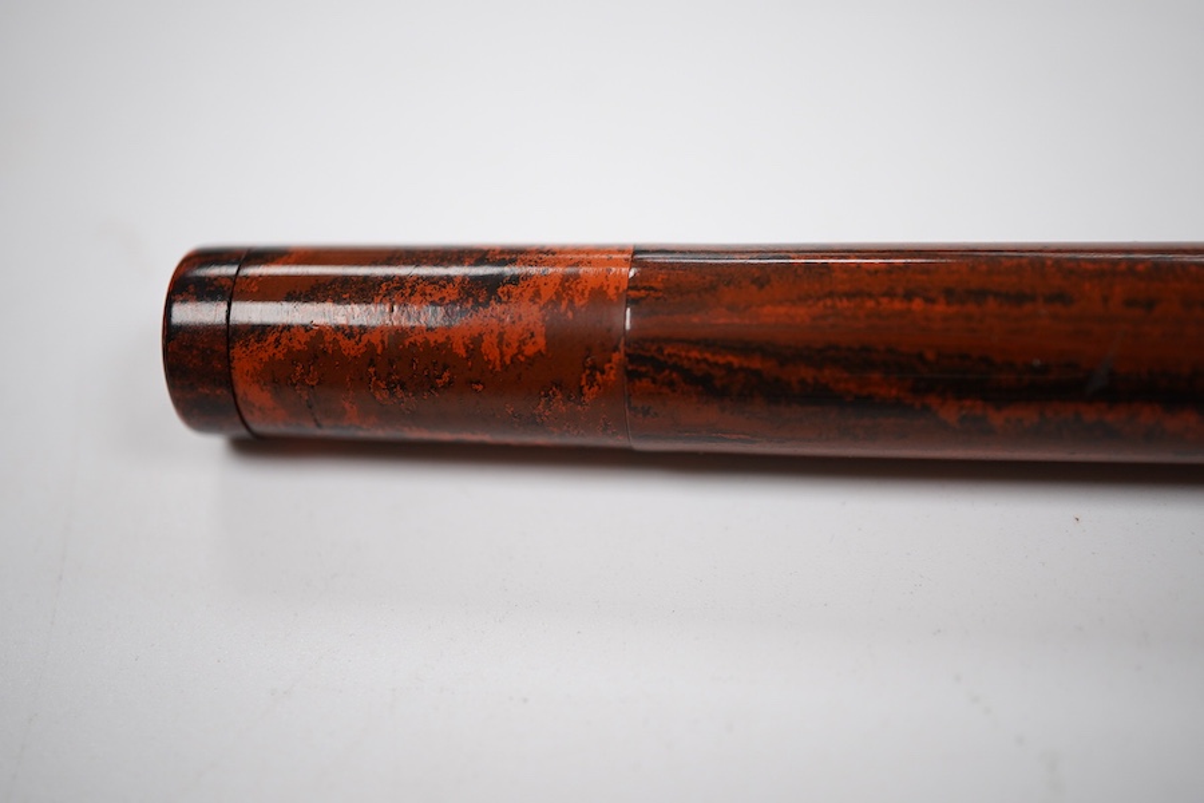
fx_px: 1505
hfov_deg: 43.6
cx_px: 602
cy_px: 402
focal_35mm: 45
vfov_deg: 29.9
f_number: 5
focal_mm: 30
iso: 500
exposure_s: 1/125
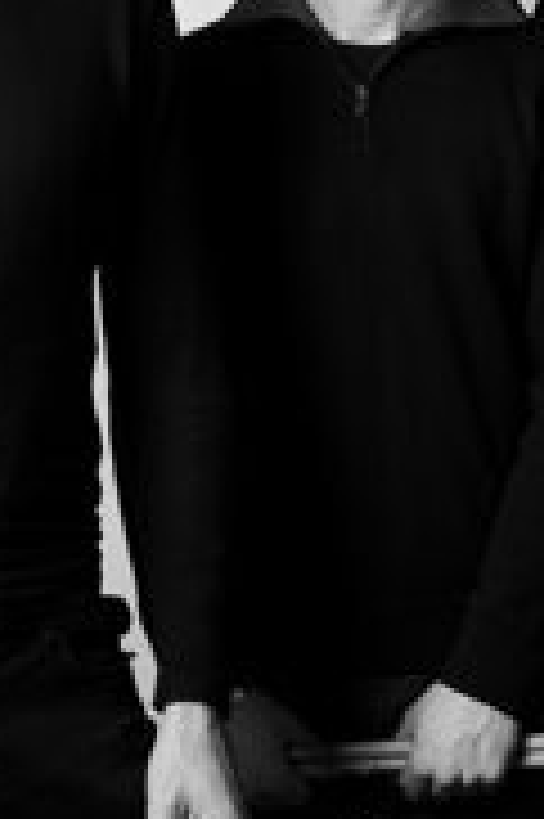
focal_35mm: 143
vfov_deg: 14.1
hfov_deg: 9.6
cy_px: -58
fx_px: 3247
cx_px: 357
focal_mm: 58
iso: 500
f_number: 11
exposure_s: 1/200
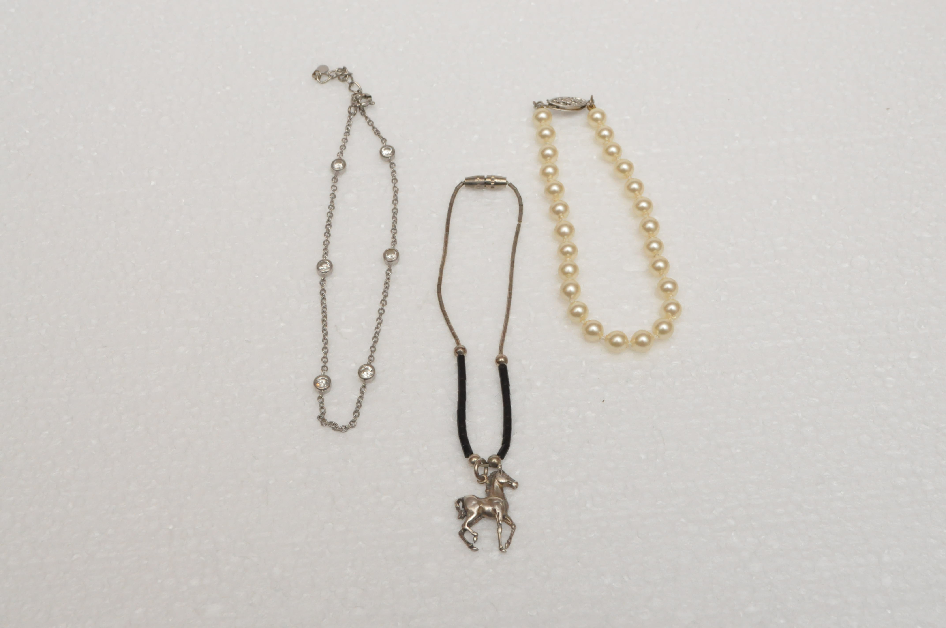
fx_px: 1260
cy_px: 314
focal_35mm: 48
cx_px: 473
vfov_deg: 28.0
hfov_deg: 41.2
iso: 2500
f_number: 16
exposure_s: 1/15
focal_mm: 32
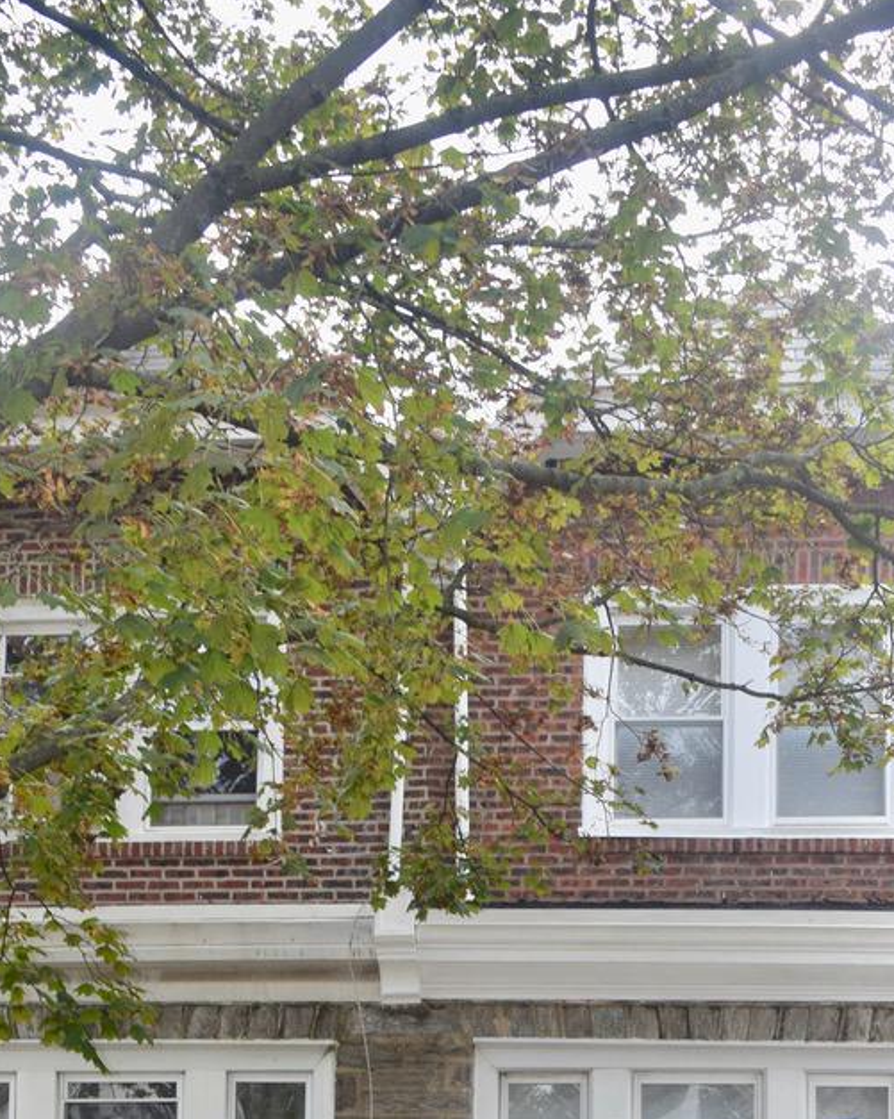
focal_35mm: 69
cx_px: 623
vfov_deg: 24.9
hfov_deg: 22.0
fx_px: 2284
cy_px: 1339
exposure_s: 1/125
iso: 180
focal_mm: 20
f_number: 5.6
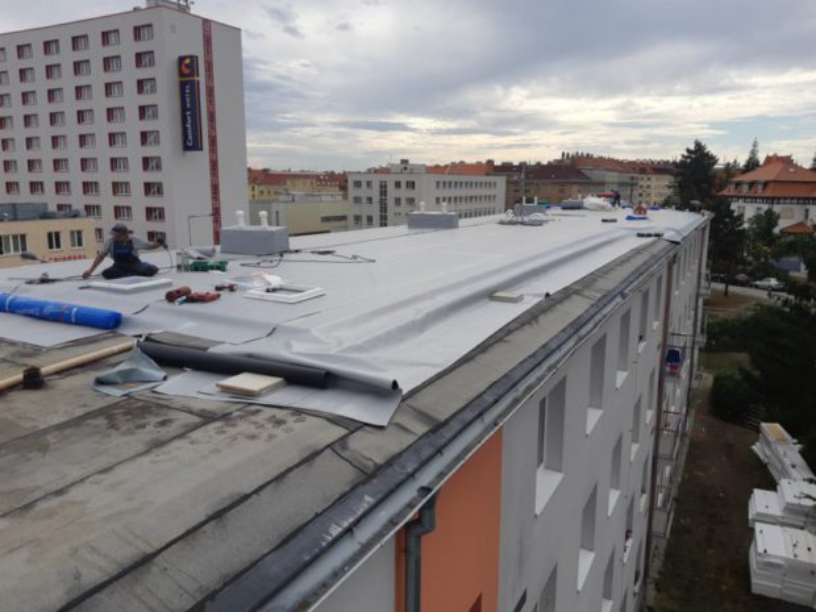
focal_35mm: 26
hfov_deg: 67.3
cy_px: 306
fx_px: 613
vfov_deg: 53.1
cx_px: 408
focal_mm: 3.93
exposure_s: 1/2079
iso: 40
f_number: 1.7
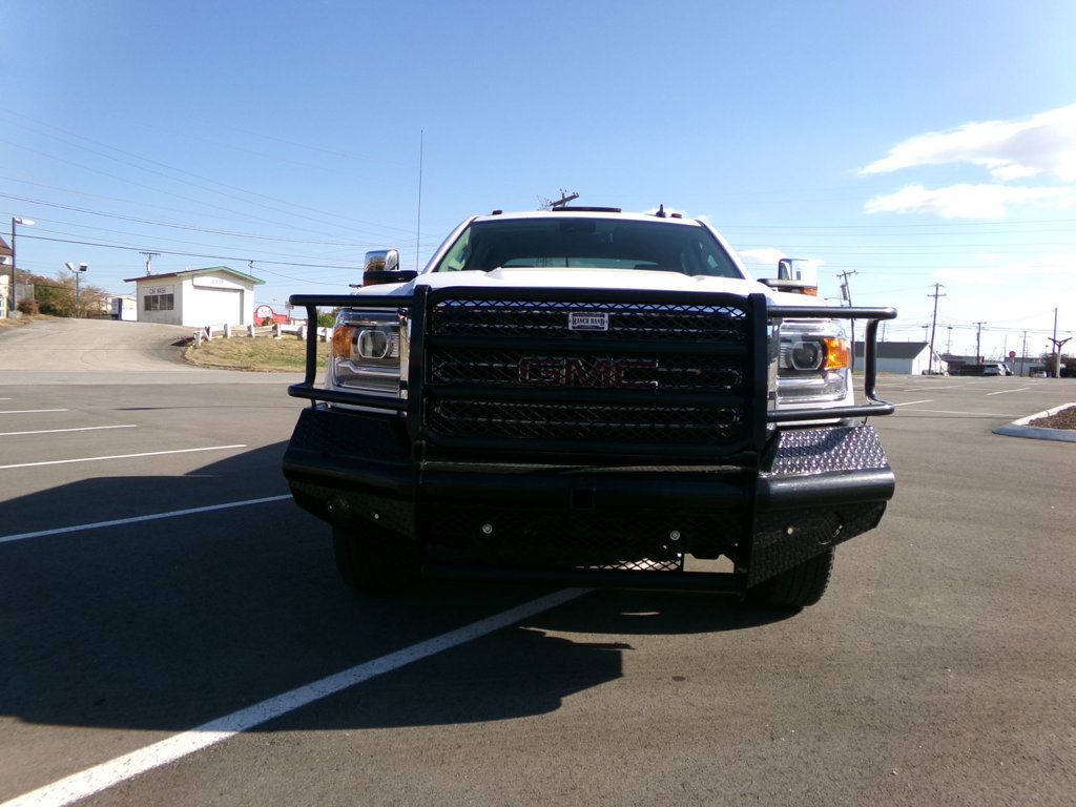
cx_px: 538
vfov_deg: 56.8
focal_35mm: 24
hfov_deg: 71.6
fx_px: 746
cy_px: 404
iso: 100
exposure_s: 1/80
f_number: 11.07
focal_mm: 4.3
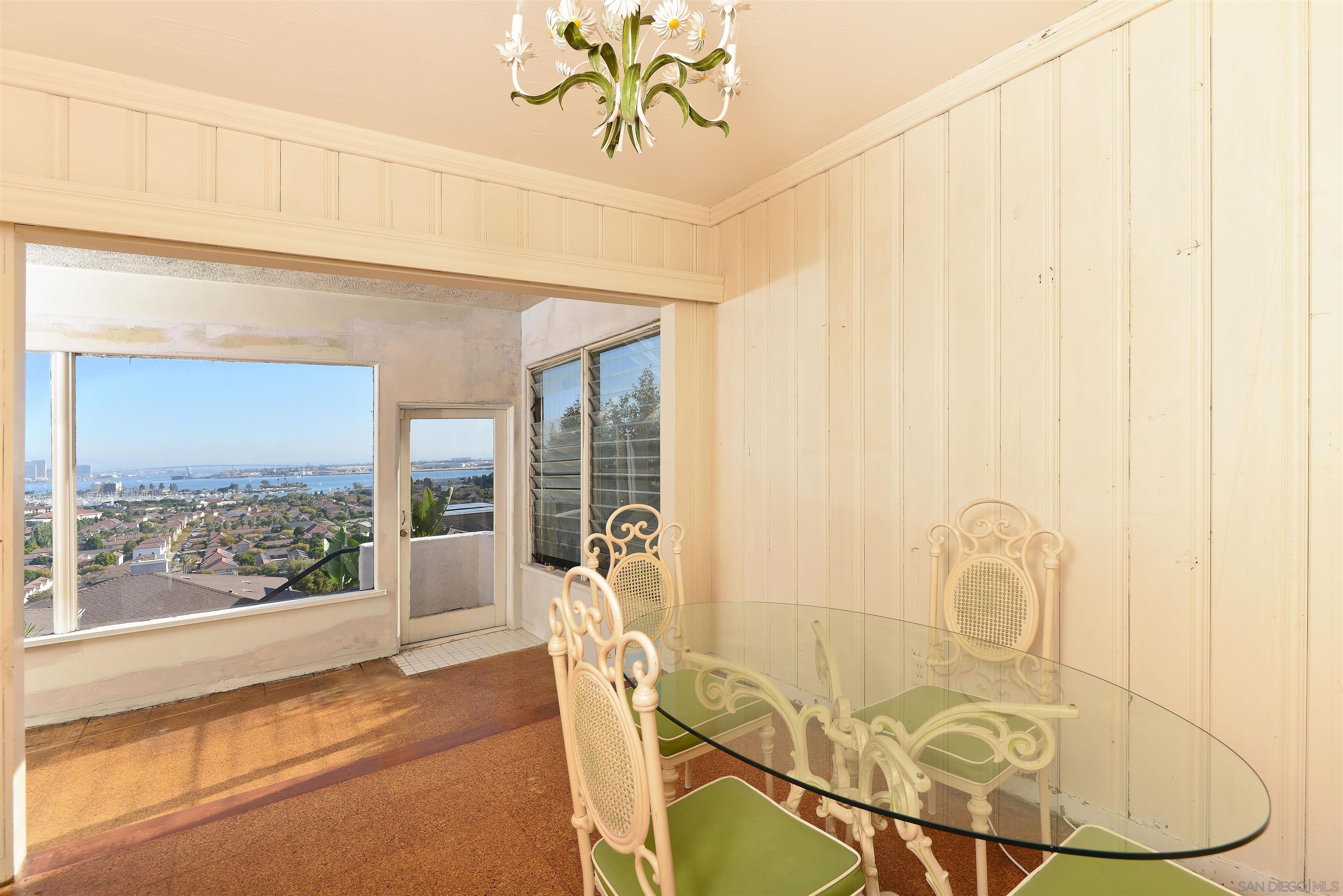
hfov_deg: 96.7
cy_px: 448
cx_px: 672
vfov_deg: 73.8
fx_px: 597
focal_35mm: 16
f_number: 7.1
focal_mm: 16
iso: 100
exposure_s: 1/250
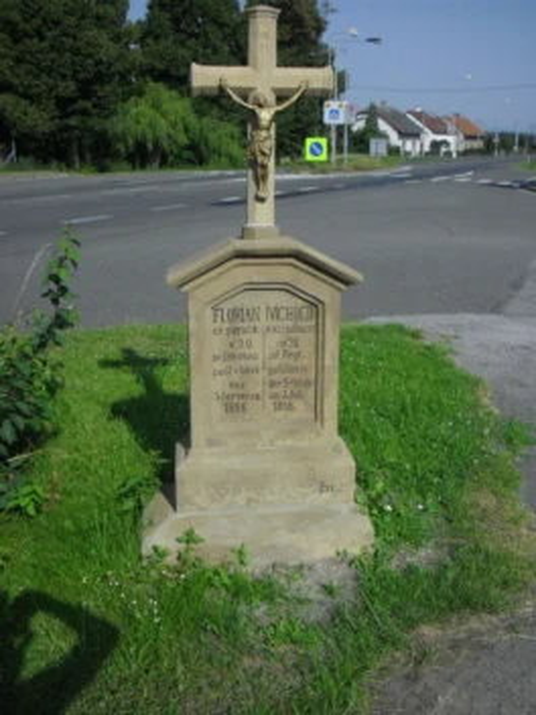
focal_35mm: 38
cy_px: 358
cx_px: 268
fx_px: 785
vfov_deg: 49.0
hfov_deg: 37.7
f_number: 8
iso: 200
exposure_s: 1/500
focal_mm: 6.2
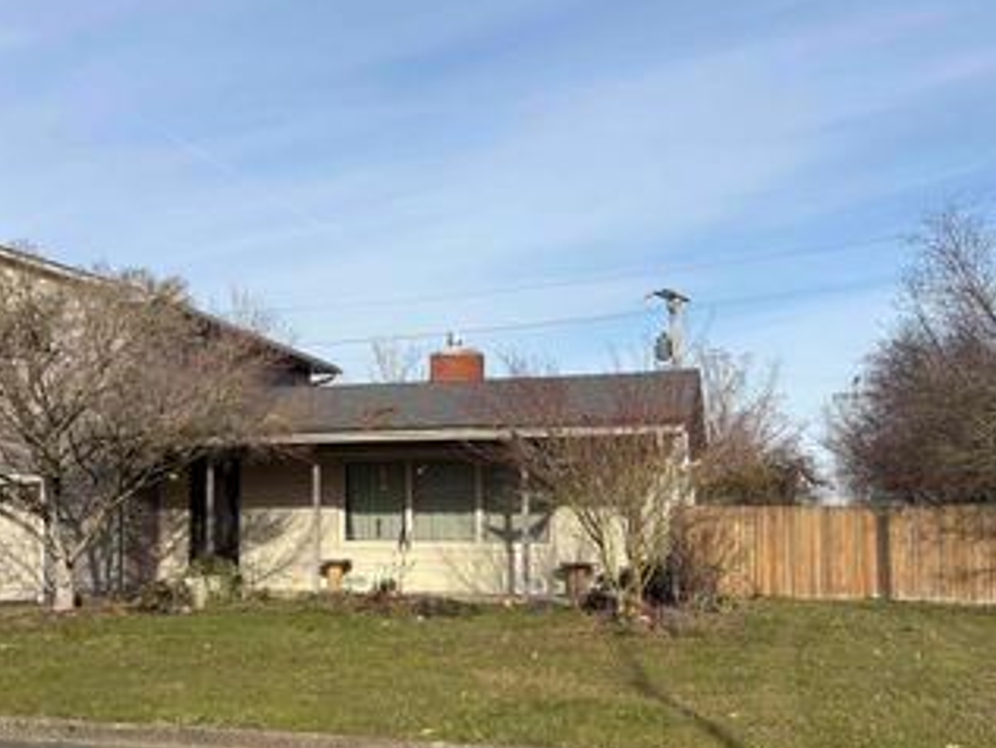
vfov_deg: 35.0
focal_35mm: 41
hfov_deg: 45.4
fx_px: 1180
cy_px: 451
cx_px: 374
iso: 50
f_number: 1.6
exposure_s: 1/3279
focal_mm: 5.96
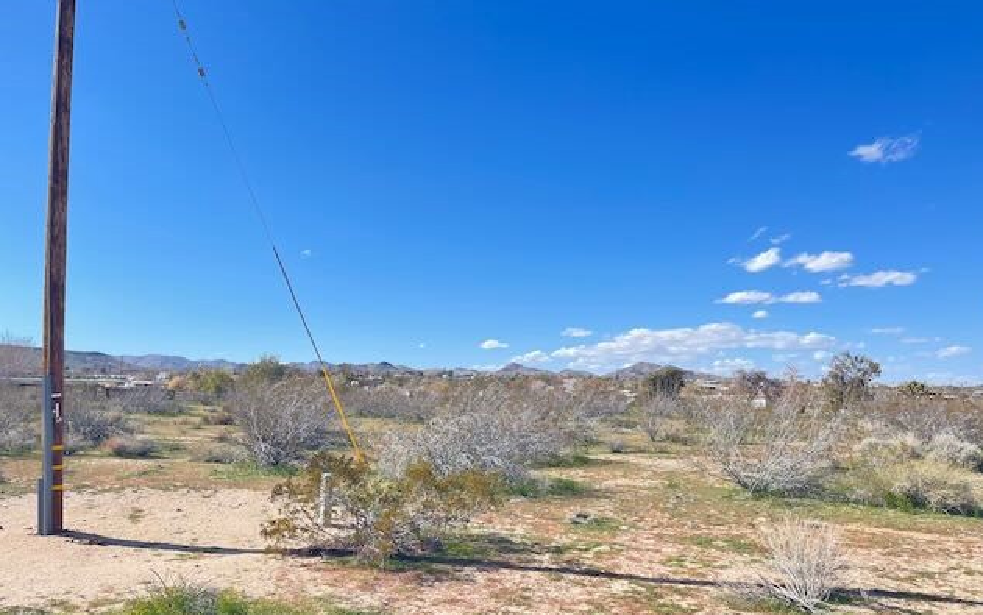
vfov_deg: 44.4
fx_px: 750
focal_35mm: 28
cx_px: 498
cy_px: 362
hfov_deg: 66.5
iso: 32
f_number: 1.6
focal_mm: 5.1
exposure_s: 1/1618
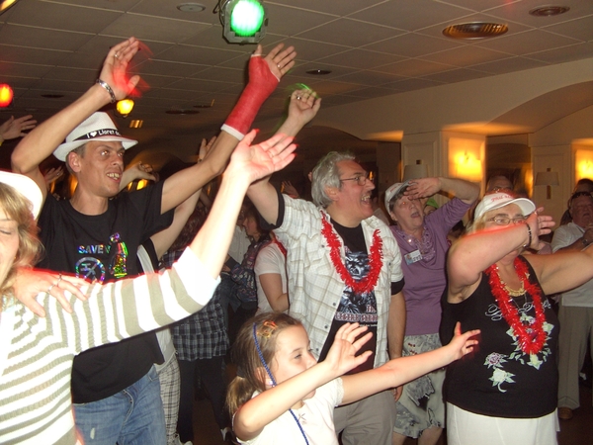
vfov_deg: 38.7
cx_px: 296
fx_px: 634
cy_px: 222
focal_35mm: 37
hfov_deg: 50.1
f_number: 2.8
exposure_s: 1/50
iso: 100
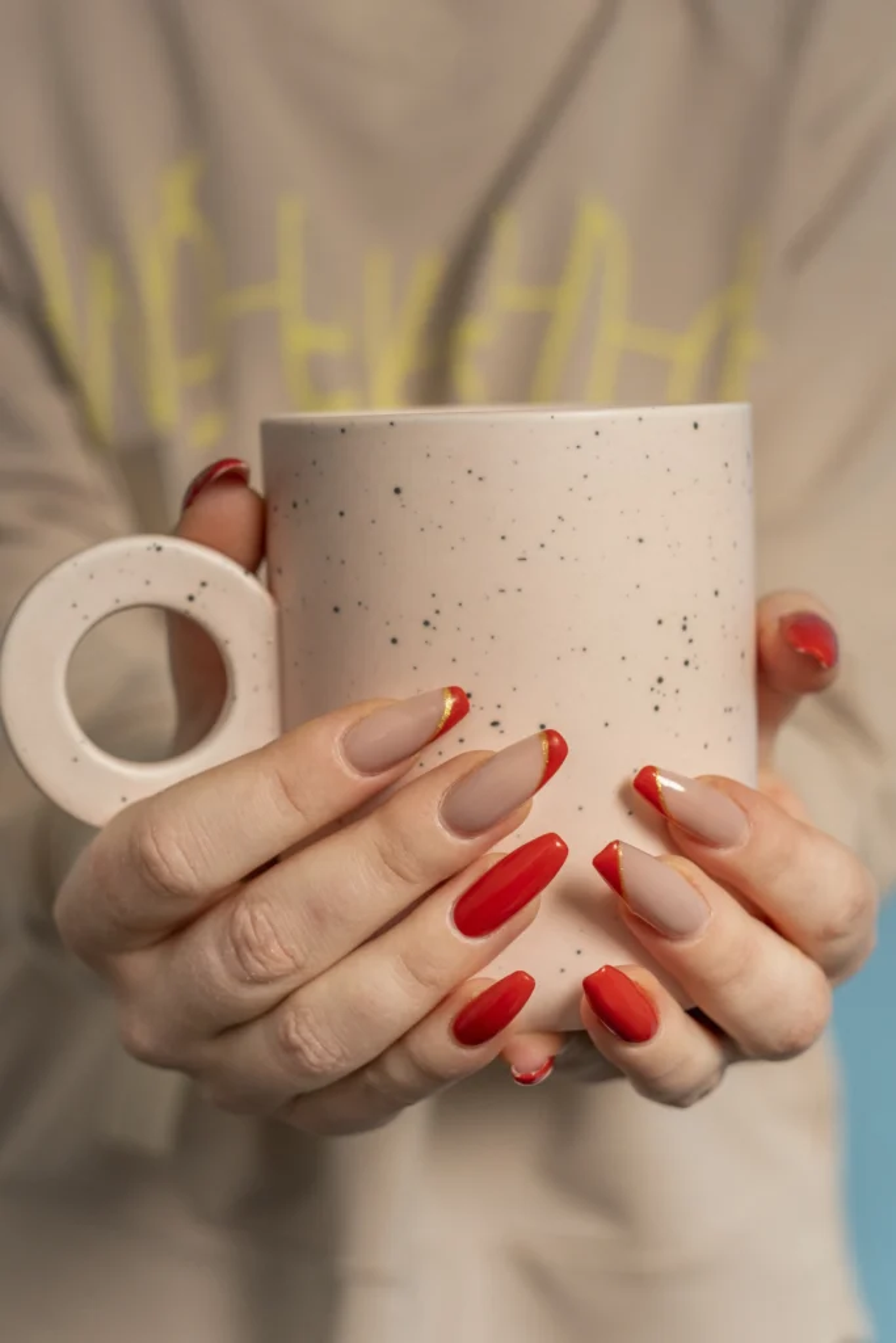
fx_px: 1978
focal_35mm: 53
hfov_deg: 25.5
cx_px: 448
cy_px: 672
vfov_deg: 37.5
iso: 200
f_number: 4
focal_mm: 35
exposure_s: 1/125
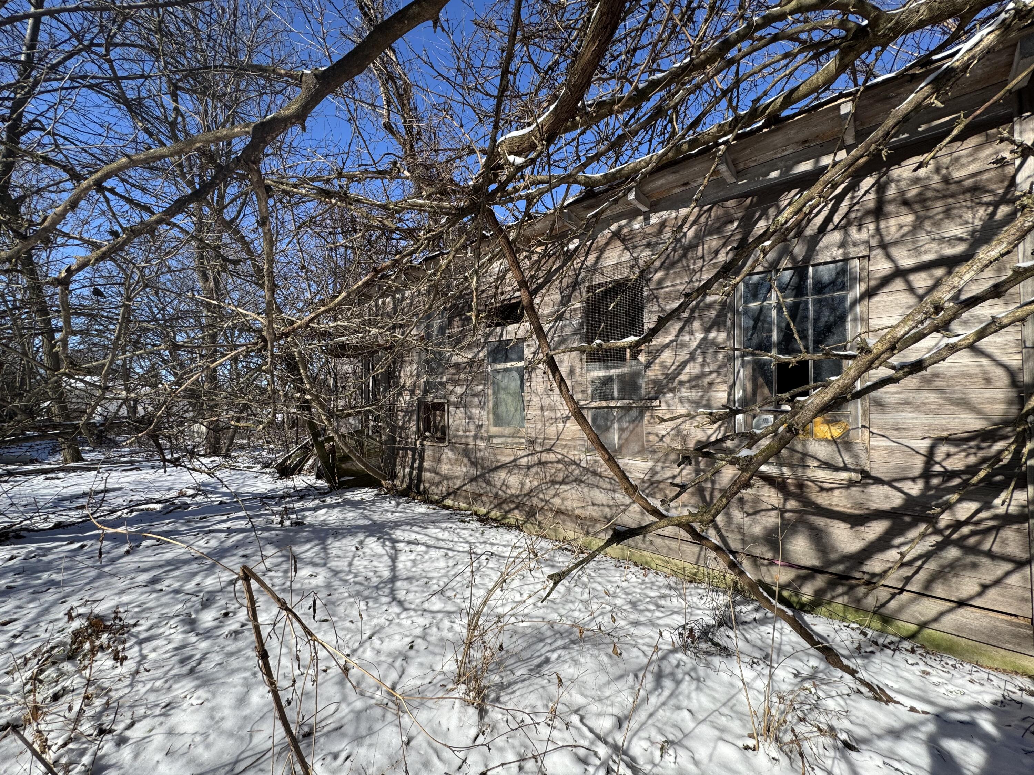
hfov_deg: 102.1
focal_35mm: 14
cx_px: 517
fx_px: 418
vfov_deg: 85.7
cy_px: 388
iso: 50
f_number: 2.2
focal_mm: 2.22
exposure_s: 1/1395
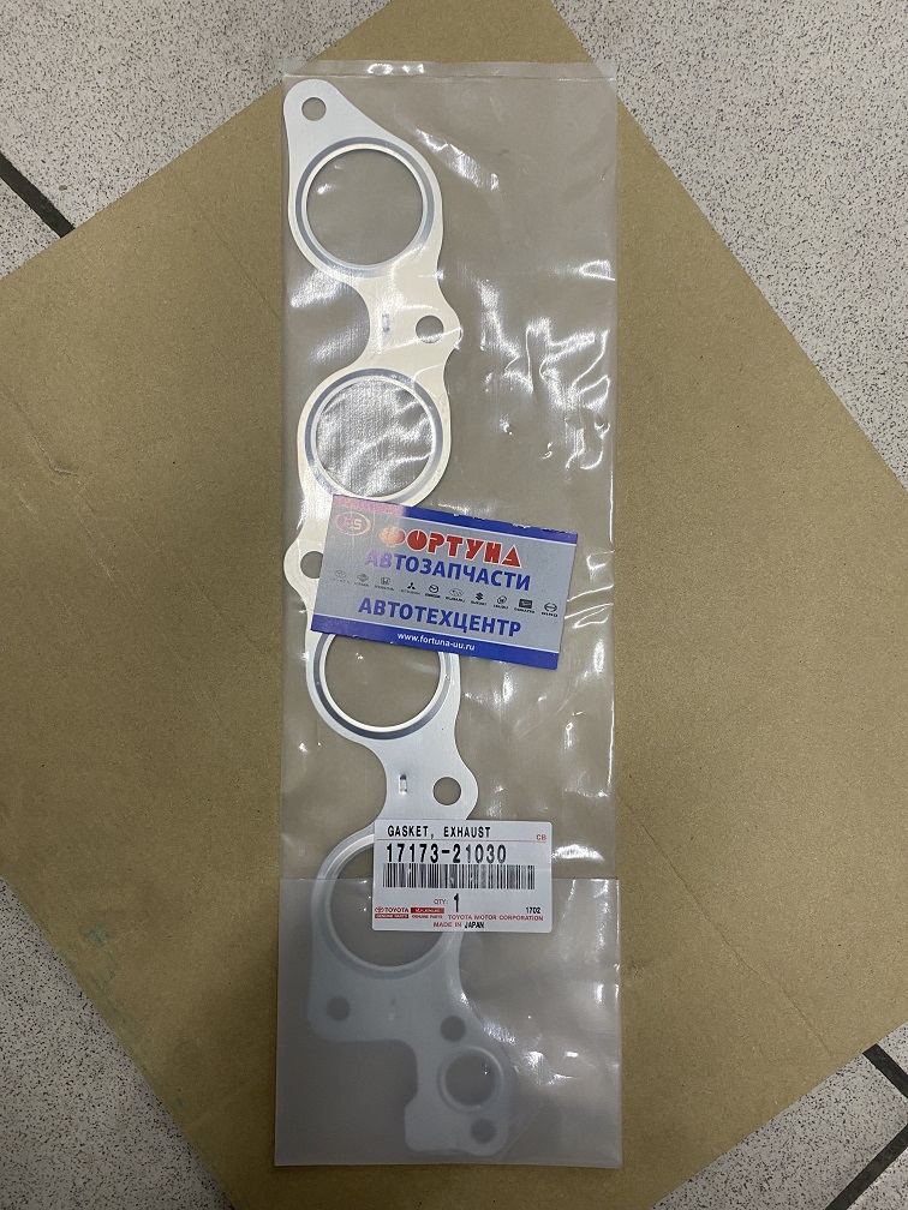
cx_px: 454
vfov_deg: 67.3
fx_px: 909
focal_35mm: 26
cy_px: 605
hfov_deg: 53.1
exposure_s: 1/82
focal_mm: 4.25
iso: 125
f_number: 1.8
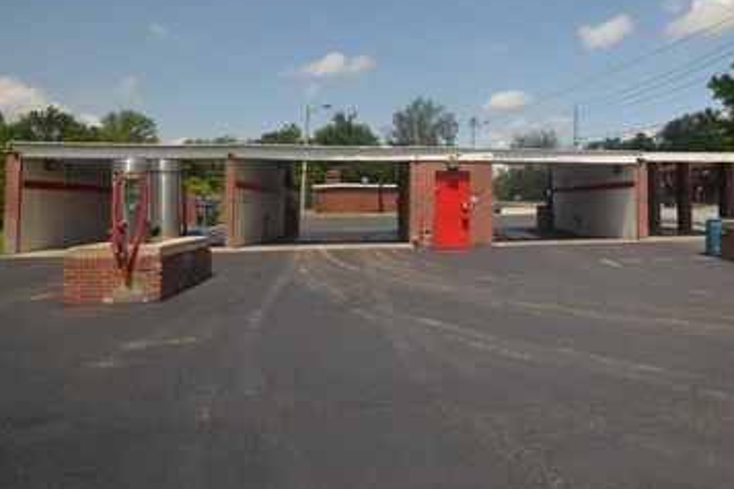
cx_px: 446
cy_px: 184
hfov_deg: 80.1
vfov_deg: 58.8
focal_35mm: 21
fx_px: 428
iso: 100
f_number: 6.3
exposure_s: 1/160
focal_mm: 10
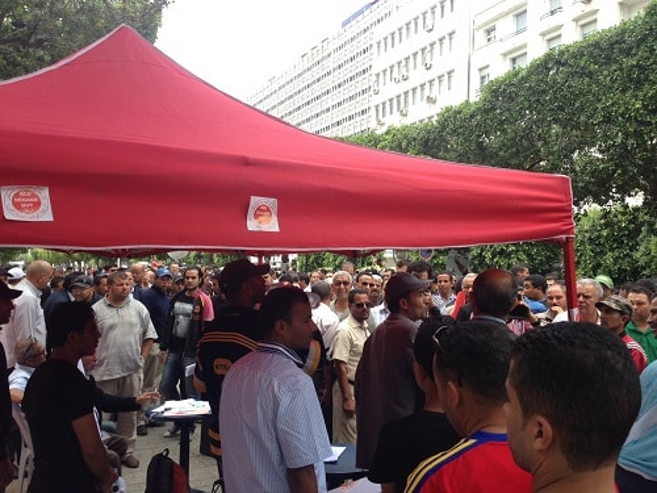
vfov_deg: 42.9
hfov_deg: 55.4
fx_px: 626
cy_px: 246
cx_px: 328
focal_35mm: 33
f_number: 2.4
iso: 50
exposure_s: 1/345
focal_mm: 4.13
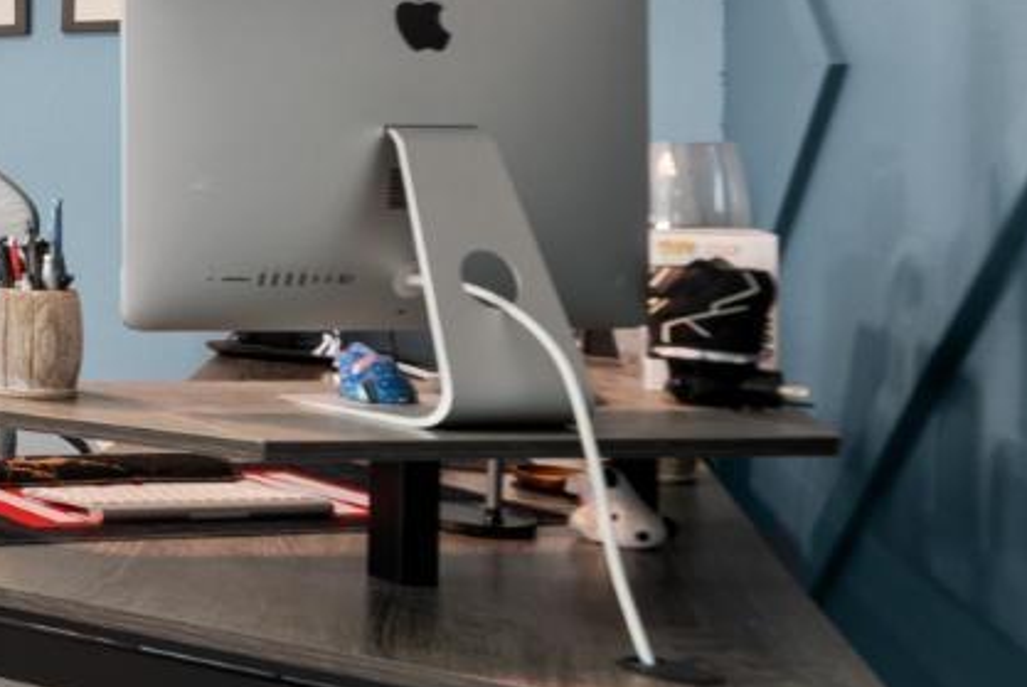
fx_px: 1314
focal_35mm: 46
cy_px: 158
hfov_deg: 22.9
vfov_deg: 28.8
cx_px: -803
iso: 250
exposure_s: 1/1.25
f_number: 6.3
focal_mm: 12
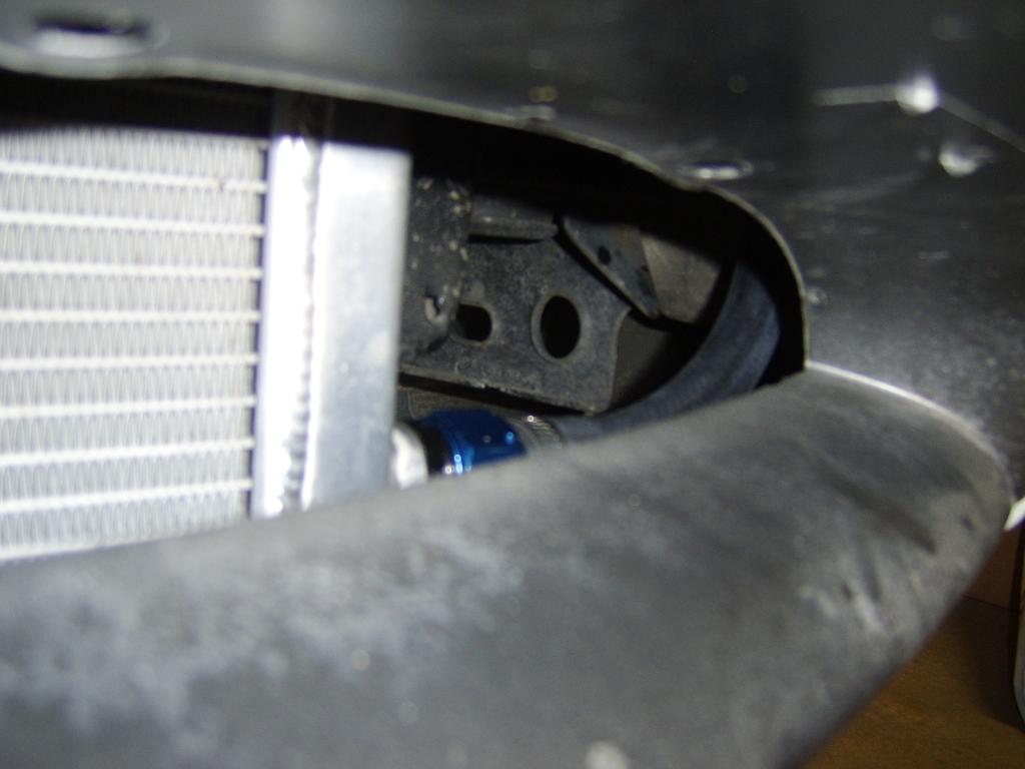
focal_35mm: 31
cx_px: 512
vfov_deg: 45.4
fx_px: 918
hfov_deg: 58.4
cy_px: 384
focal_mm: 8.13
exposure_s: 1/30
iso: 141
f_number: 2.7
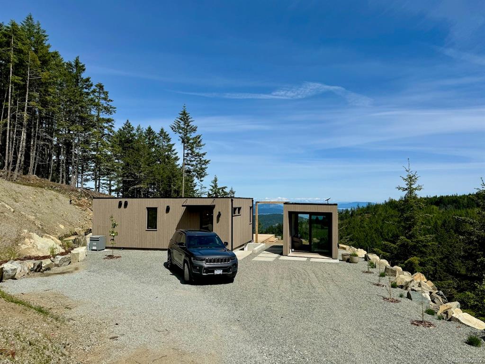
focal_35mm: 24
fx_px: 336
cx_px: 242
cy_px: 182
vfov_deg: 56.8
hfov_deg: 71.6
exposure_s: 1/7937
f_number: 1.78
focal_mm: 6.76
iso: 80
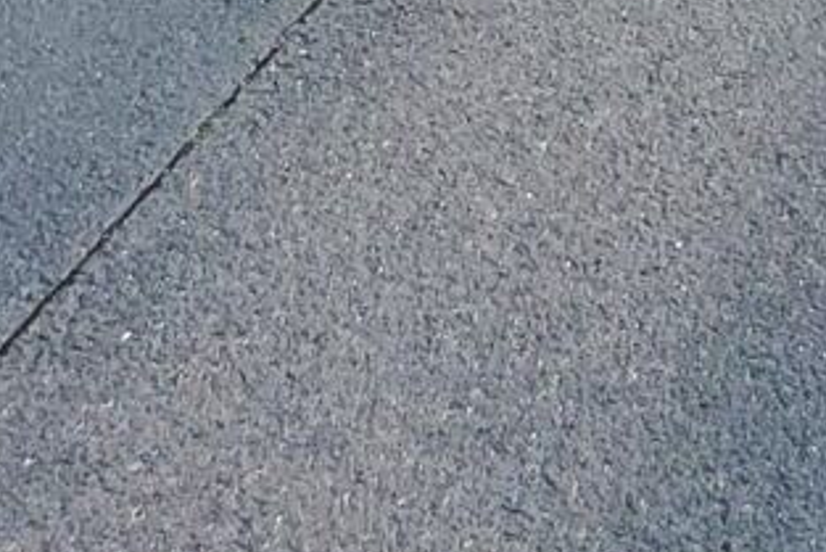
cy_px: -972
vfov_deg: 11.6
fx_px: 1905
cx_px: 1085
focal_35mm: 83
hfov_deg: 21.9
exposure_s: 1/120
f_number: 2.2
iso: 64
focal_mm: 1.74
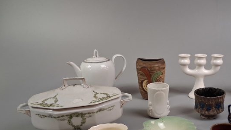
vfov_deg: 26.5
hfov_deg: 44.9
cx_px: 171
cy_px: 106
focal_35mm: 44
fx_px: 270
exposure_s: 1/100
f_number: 1.8
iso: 400
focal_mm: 4
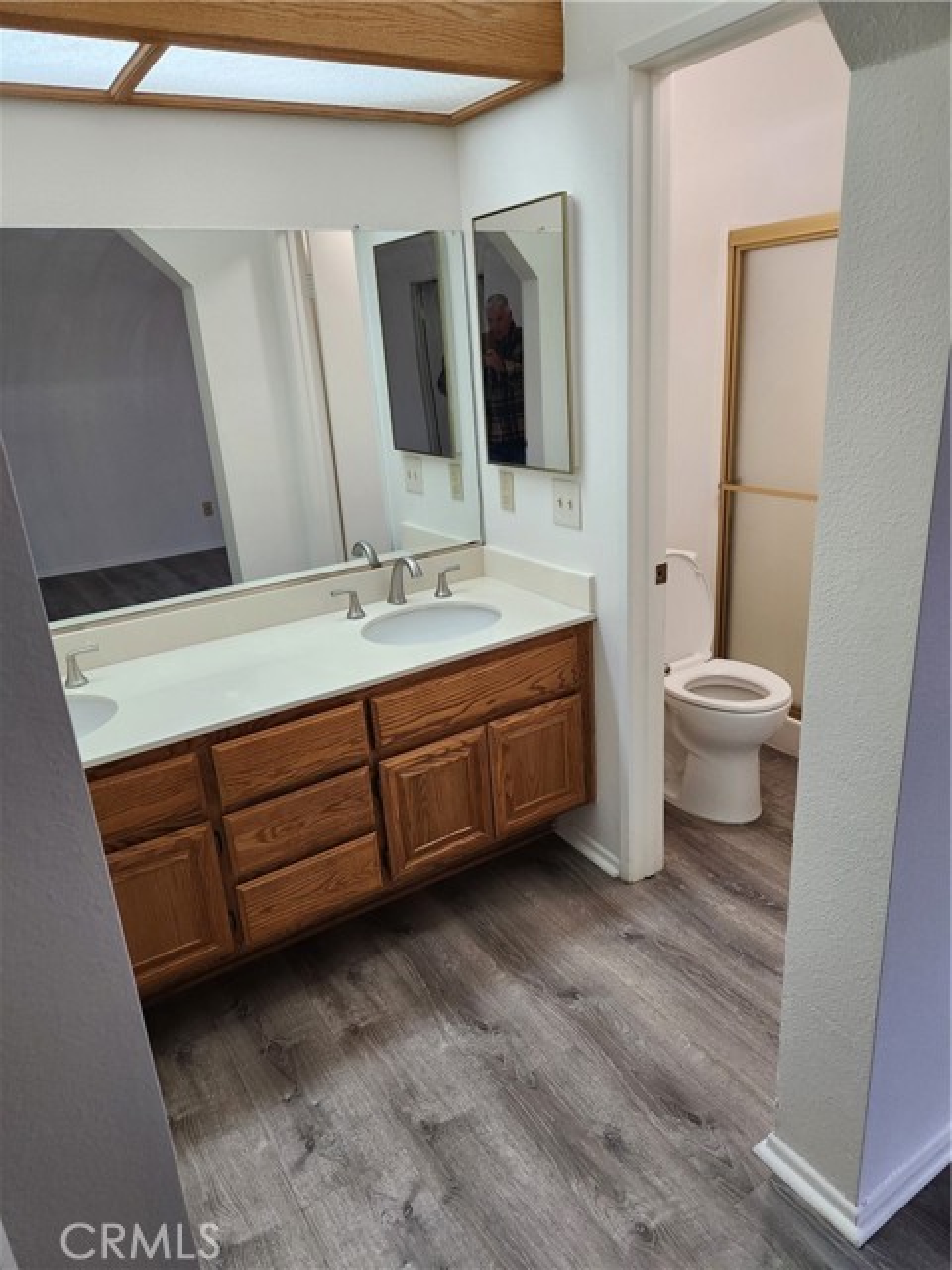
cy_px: 635
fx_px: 843
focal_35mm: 23
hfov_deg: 58.9
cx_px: 476
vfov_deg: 73.9
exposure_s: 1/120
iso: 250
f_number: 1.8
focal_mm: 5.4
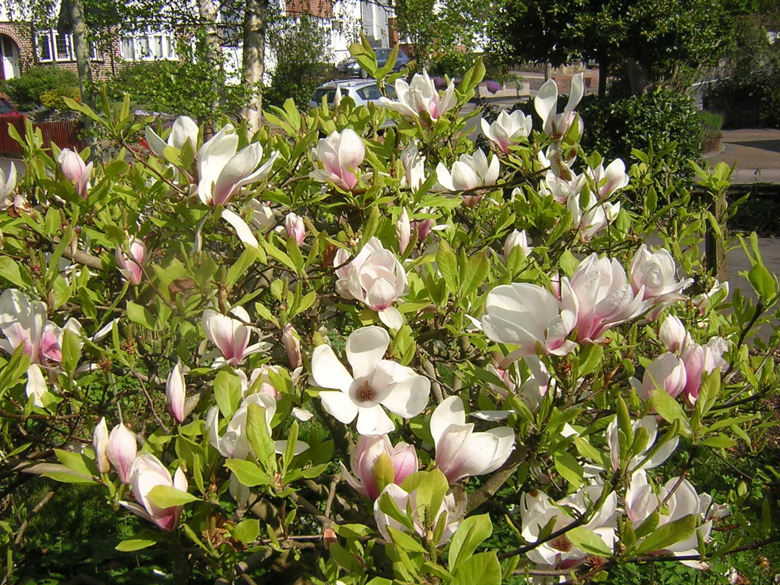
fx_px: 811
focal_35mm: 36
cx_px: 390
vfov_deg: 39.7
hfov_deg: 51.4
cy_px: 292
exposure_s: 1/376
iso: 100
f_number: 5.2
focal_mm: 4.7
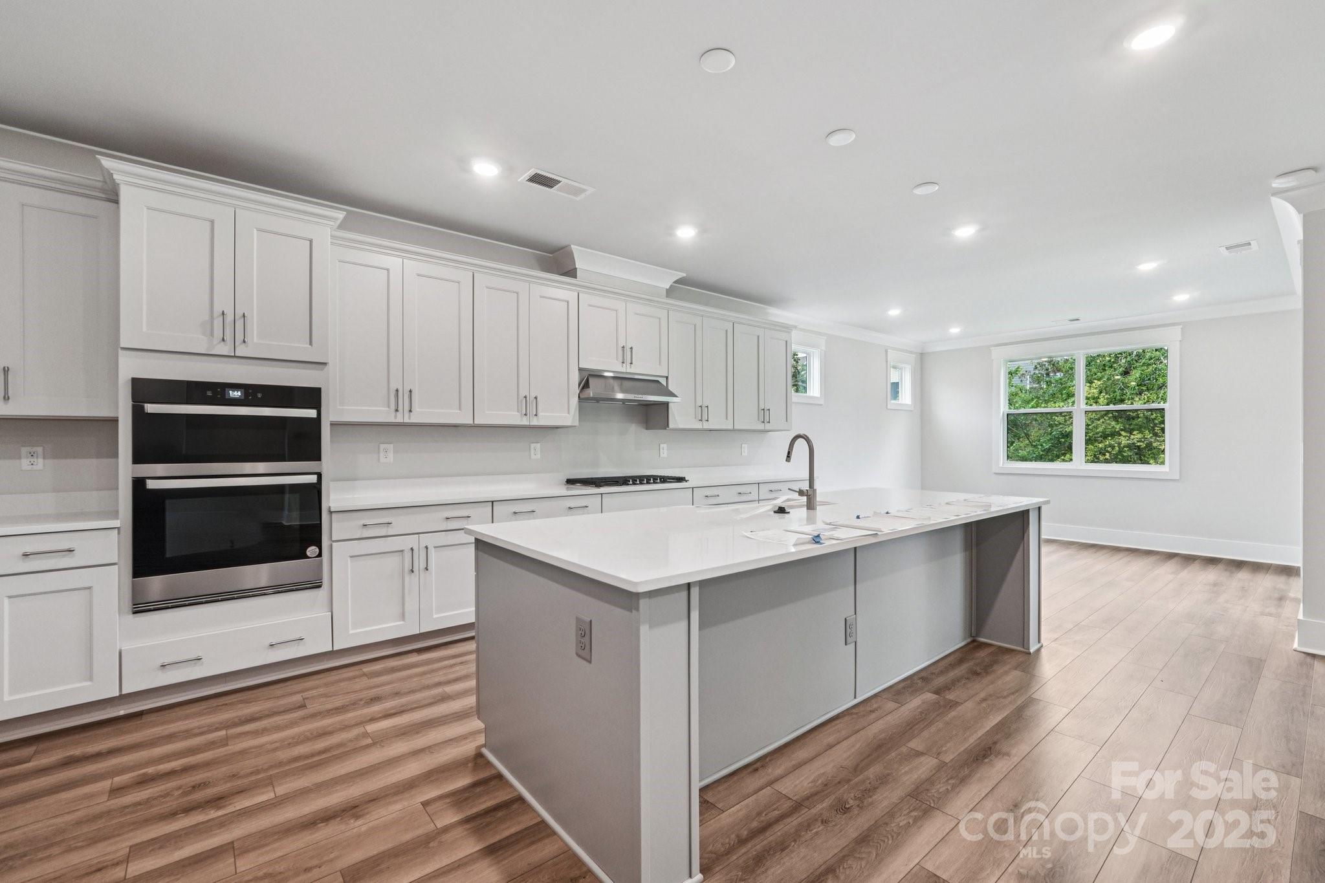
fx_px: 552
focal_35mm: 15
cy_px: 442
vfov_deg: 77.3
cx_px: 662
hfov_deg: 100.4
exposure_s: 1/20
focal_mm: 10
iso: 400
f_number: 8
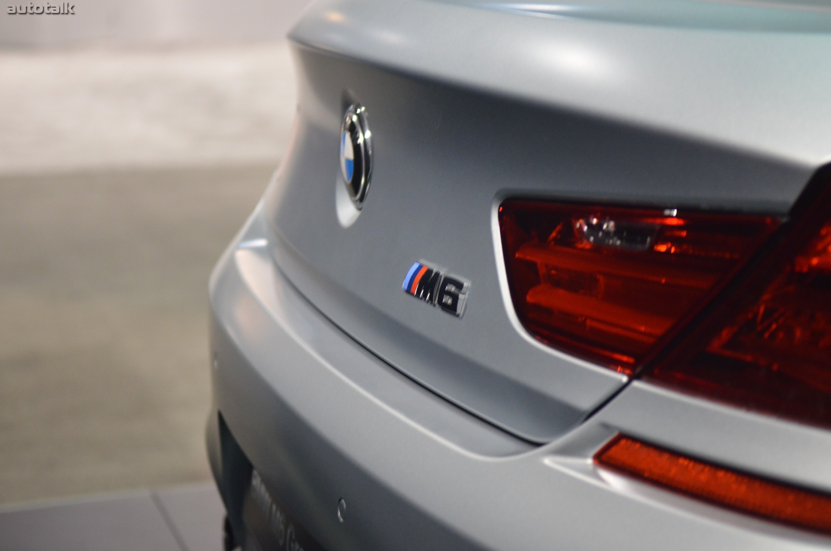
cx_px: 416
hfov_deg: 24.7
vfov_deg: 16.5
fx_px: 1900
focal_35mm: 82
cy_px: 276
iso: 1600
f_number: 2.8
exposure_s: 1/20
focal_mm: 55
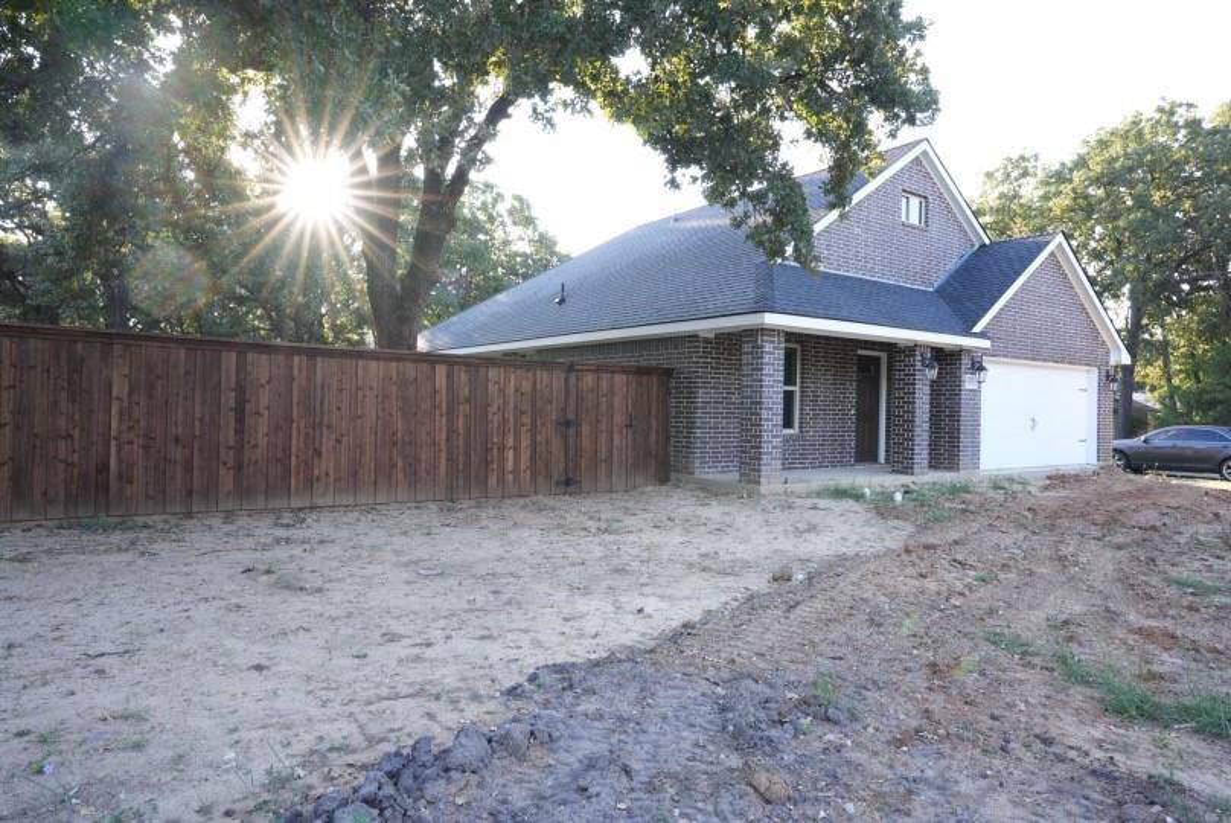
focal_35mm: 22
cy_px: 412
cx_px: 616
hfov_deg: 78.5
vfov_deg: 57.3
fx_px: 753
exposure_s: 1/125
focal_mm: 22
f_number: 11
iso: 2000
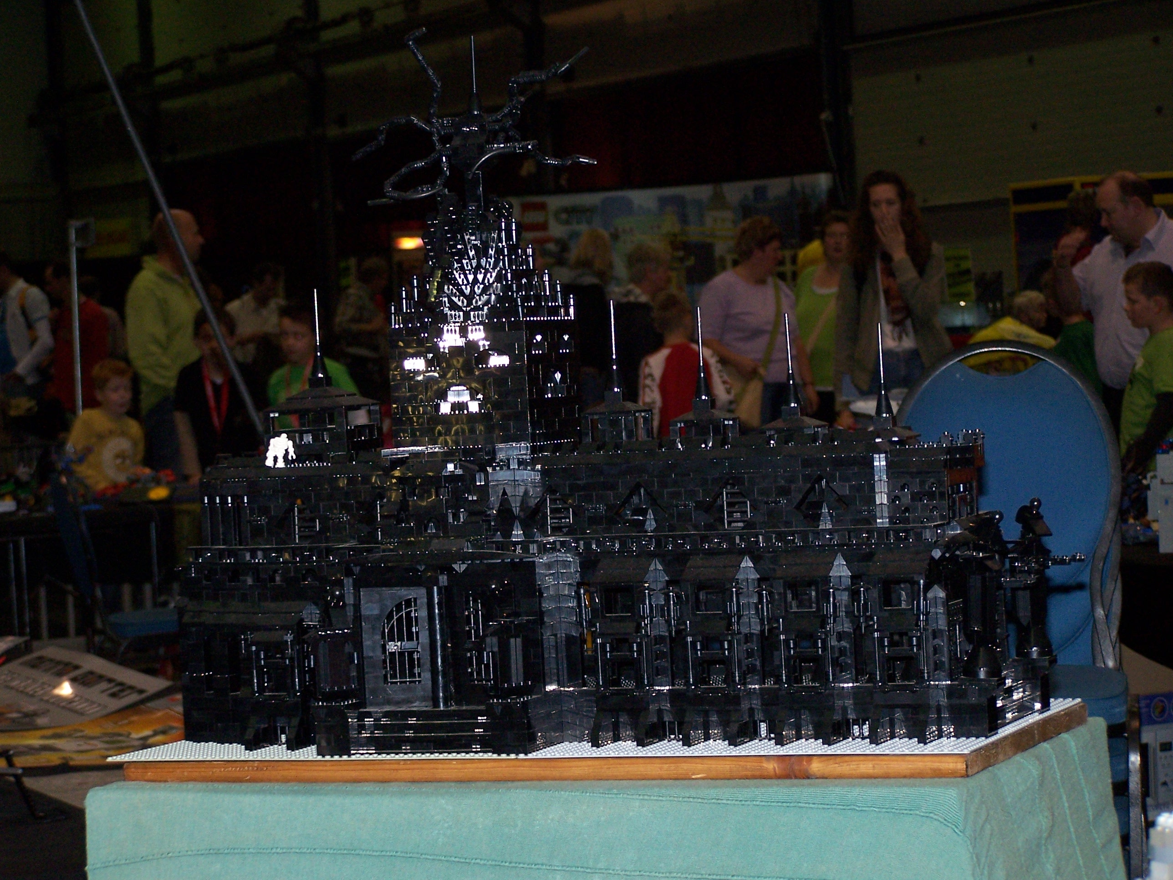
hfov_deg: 18.7
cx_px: 586
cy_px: 440
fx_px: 3558
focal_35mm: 105
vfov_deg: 14.1
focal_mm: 17.5
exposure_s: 1/90
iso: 140
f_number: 3.2
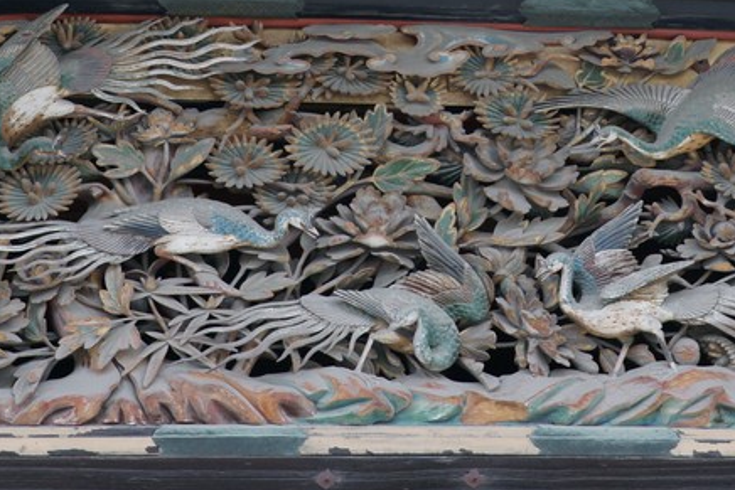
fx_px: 3778
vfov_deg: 7.3
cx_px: 493
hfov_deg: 11.1
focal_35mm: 185
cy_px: -155
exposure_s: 1/125
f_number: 9
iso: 400
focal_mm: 70
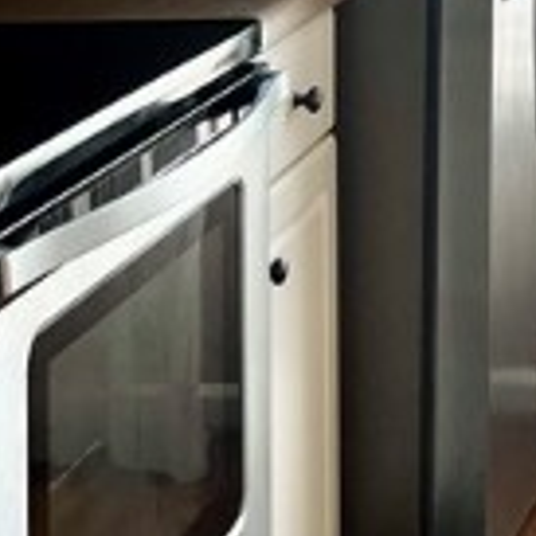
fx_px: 2260
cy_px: -368
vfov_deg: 12.6
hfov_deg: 12.3
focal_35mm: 129
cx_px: 1002
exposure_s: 1/120
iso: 80
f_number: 1.5
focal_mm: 5.7
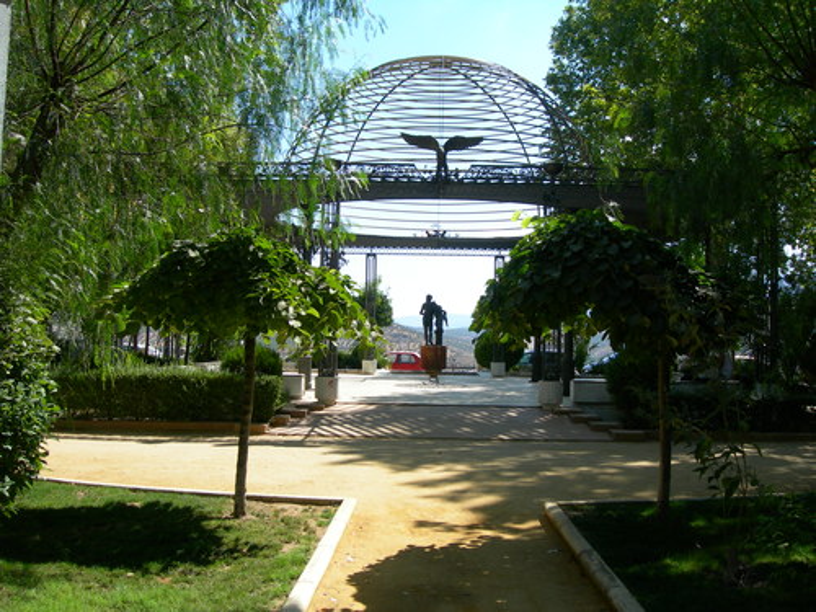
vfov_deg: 37.7
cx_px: 408
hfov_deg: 49.0
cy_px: 306
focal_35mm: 38
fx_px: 896
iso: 50
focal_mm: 7.8
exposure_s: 1/287
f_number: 4.8
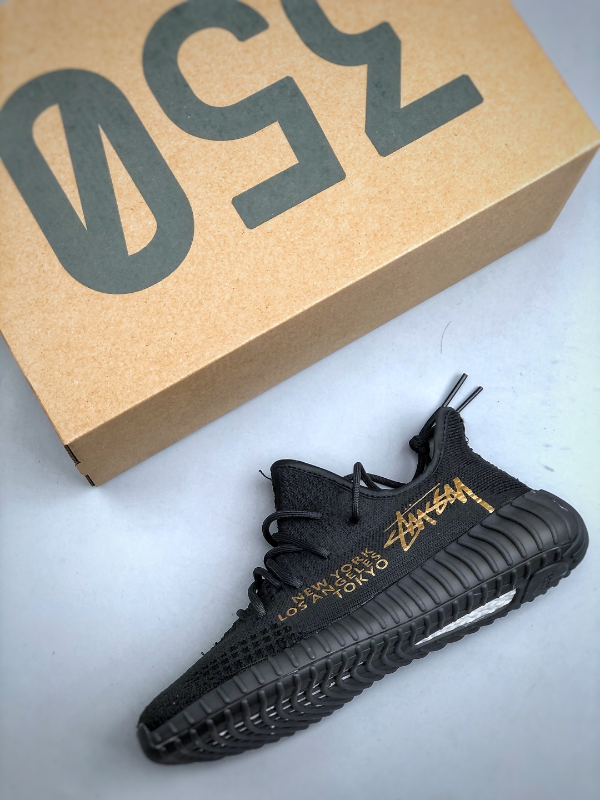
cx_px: 300
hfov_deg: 25.7
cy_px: 400
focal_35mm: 57
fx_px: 1317
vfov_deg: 33.8
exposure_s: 1/50
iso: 32
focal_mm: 6.6
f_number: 2.8
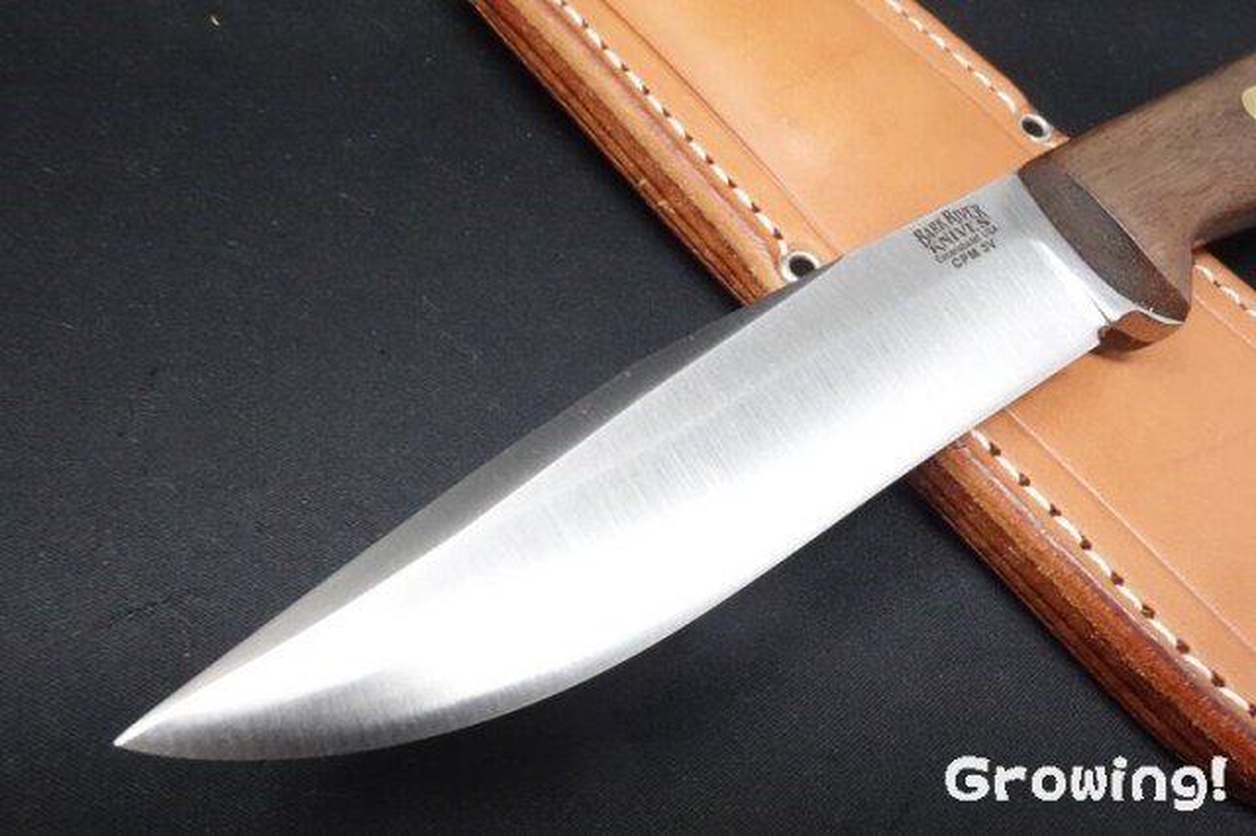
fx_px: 976
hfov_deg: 65.5
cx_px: 628
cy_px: 418
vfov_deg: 46.4
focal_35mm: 28
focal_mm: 10.4
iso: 2000
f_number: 11
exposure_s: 1/30
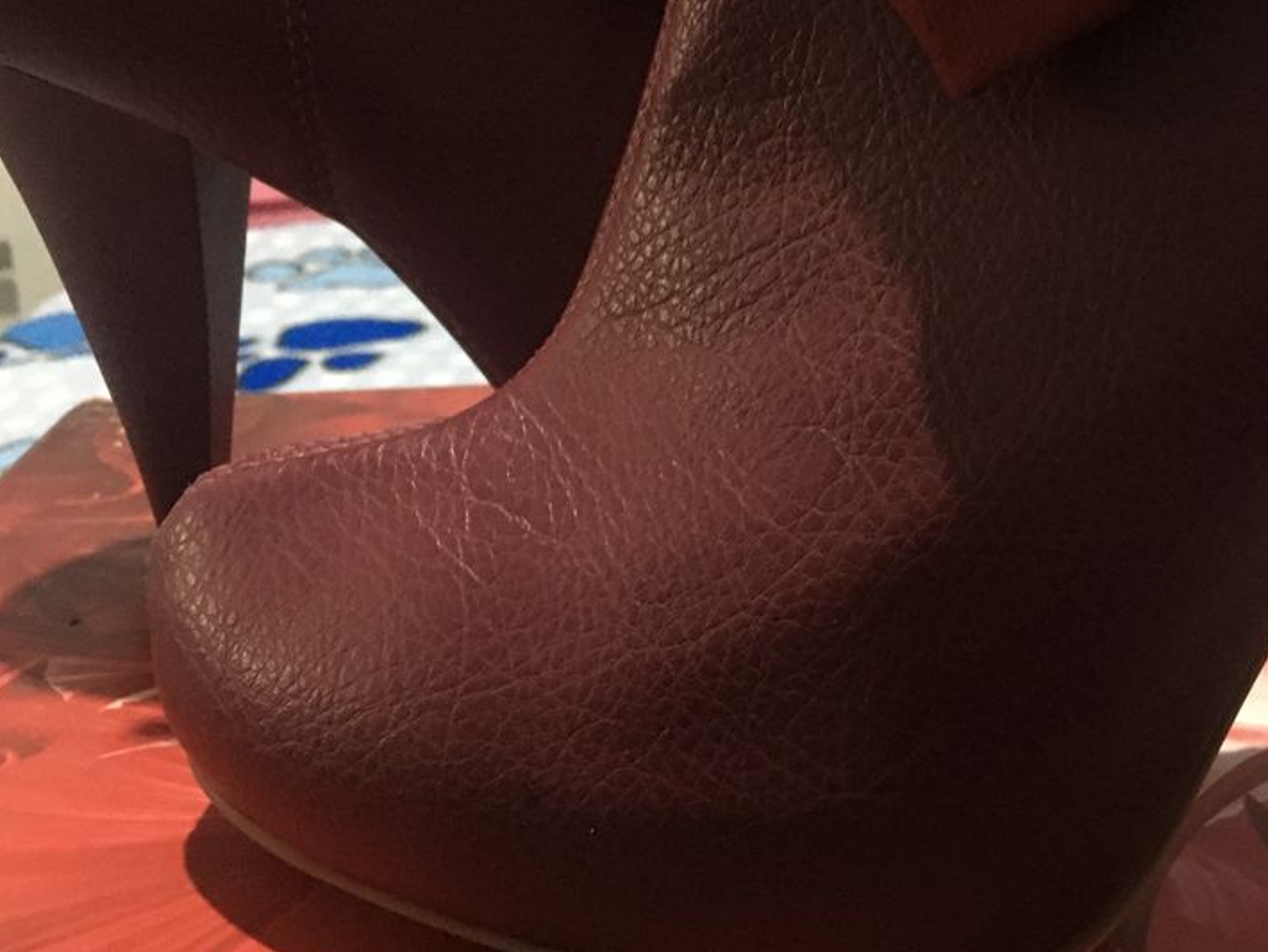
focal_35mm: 49
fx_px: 1795
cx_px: 1063
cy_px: 205
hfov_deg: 37.1
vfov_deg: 29.1
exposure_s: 1/15
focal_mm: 4.15
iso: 400
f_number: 2.2
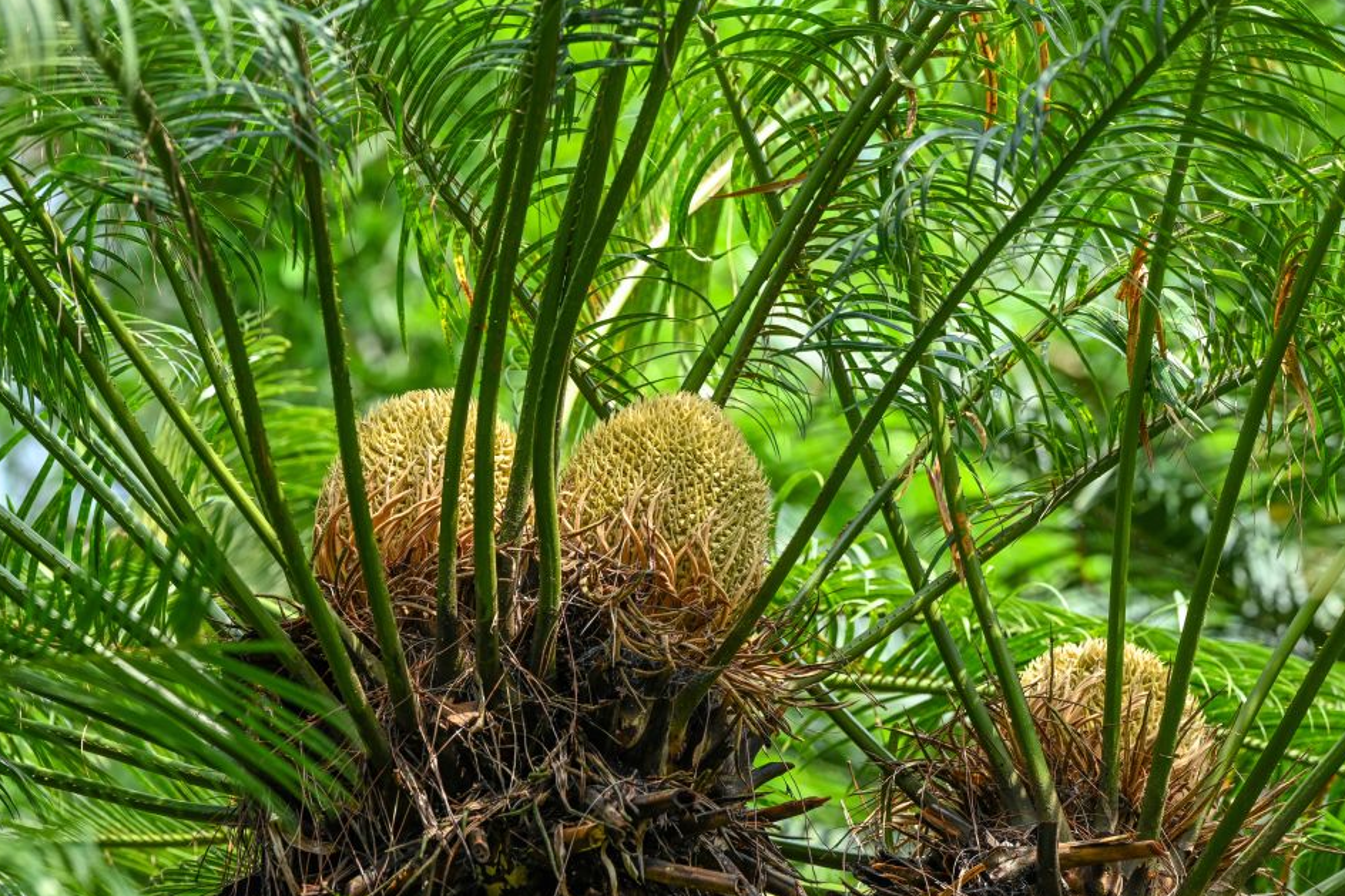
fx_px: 8105
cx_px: 647
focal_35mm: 217
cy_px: 441
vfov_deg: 6.3
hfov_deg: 9.5
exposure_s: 1/250
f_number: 7.1
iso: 400
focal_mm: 200
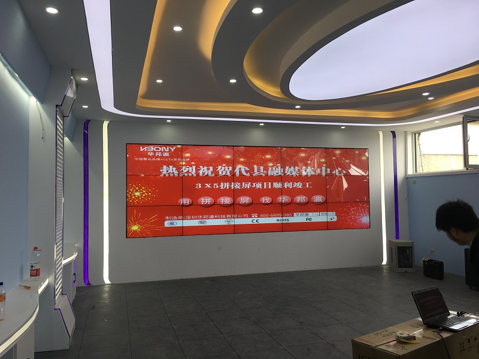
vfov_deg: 48.2
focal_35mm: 29
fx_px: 401
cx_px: 240
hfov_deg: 61.7
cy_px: 180
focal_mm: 4.15
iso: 25
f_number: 2.2
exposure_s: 1/100
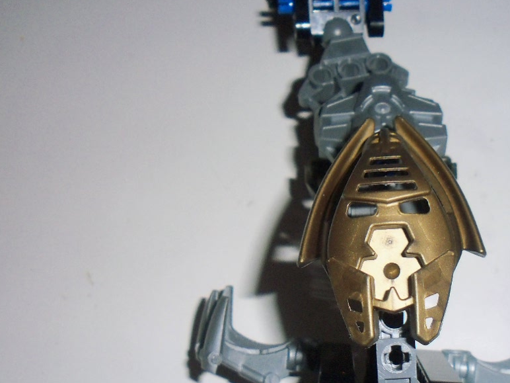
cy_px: 278
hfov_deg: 30.2
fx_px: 928
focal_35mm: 63
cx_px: 386
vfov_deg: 23.1
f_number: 3.5
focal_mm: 6.3
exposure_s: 1/60
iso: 200
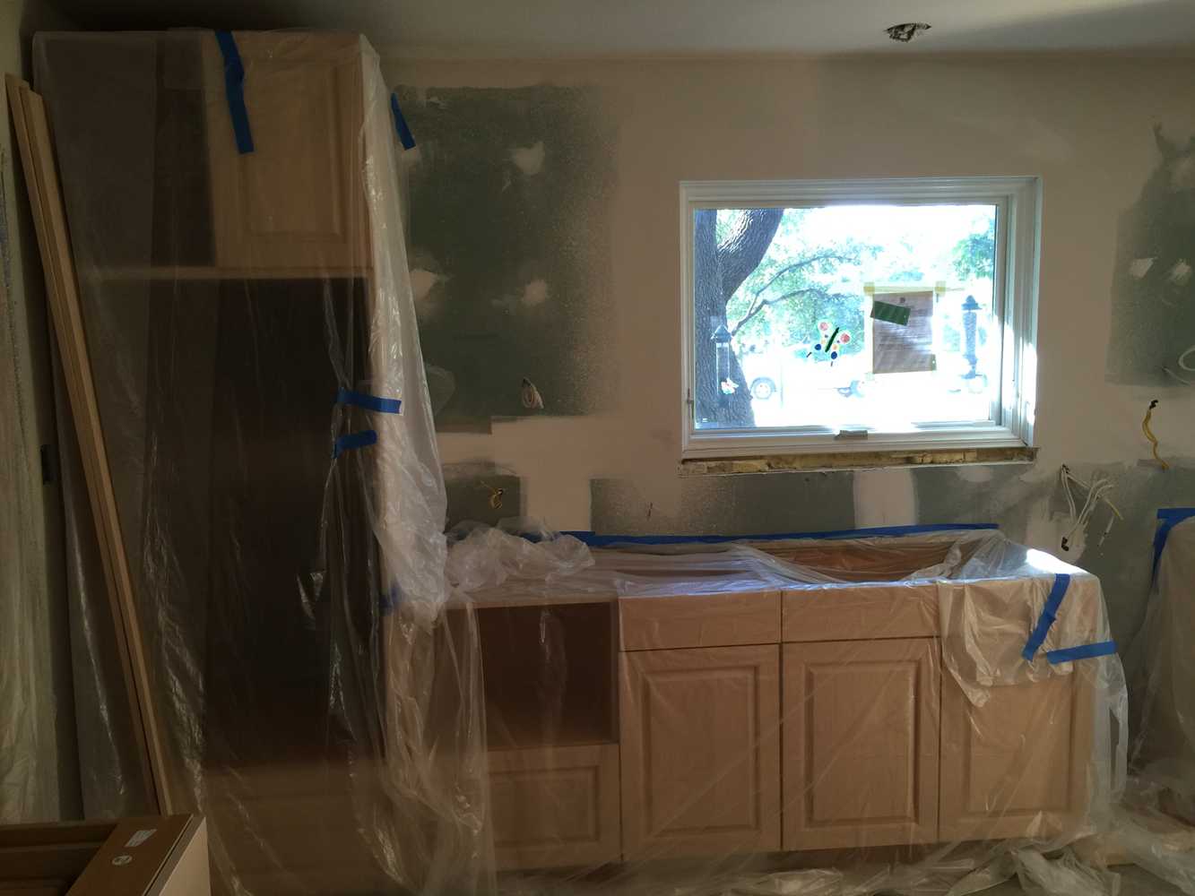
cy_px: 448
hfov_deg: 61.7
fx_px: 1001
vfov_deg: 48.2
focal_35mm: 29
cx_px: 598
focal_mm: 4.15
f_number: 2.2
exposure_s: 1/15
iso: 40
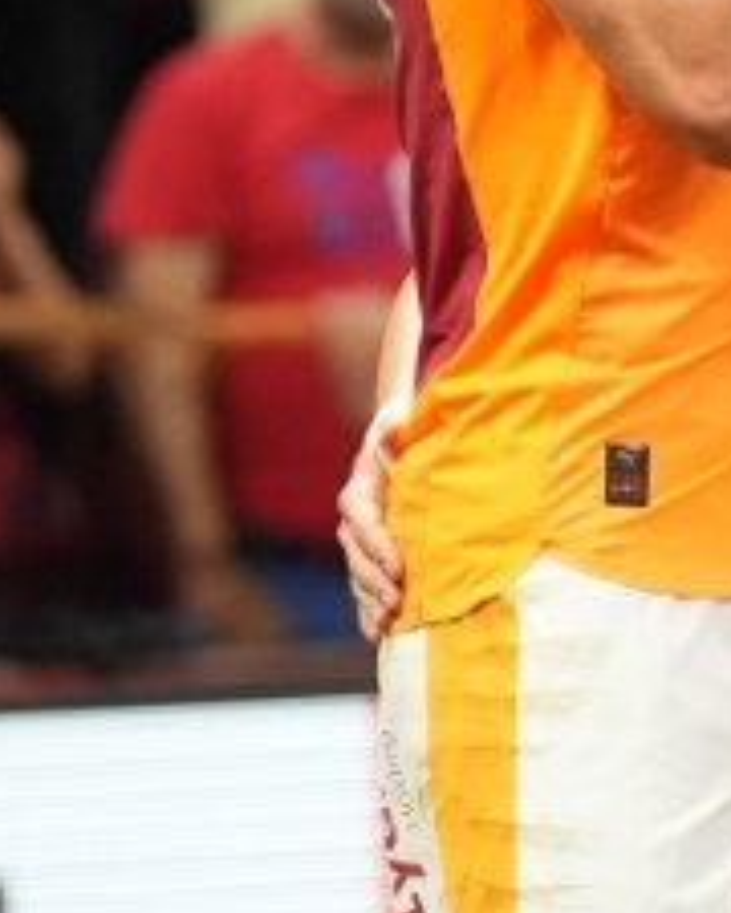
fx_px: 27936
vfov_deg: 1.9
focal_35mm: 1033
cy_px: -67
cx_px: 1438
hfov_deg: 1.5
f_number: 2.8
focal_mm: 159
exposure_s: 1/1250
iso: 2000
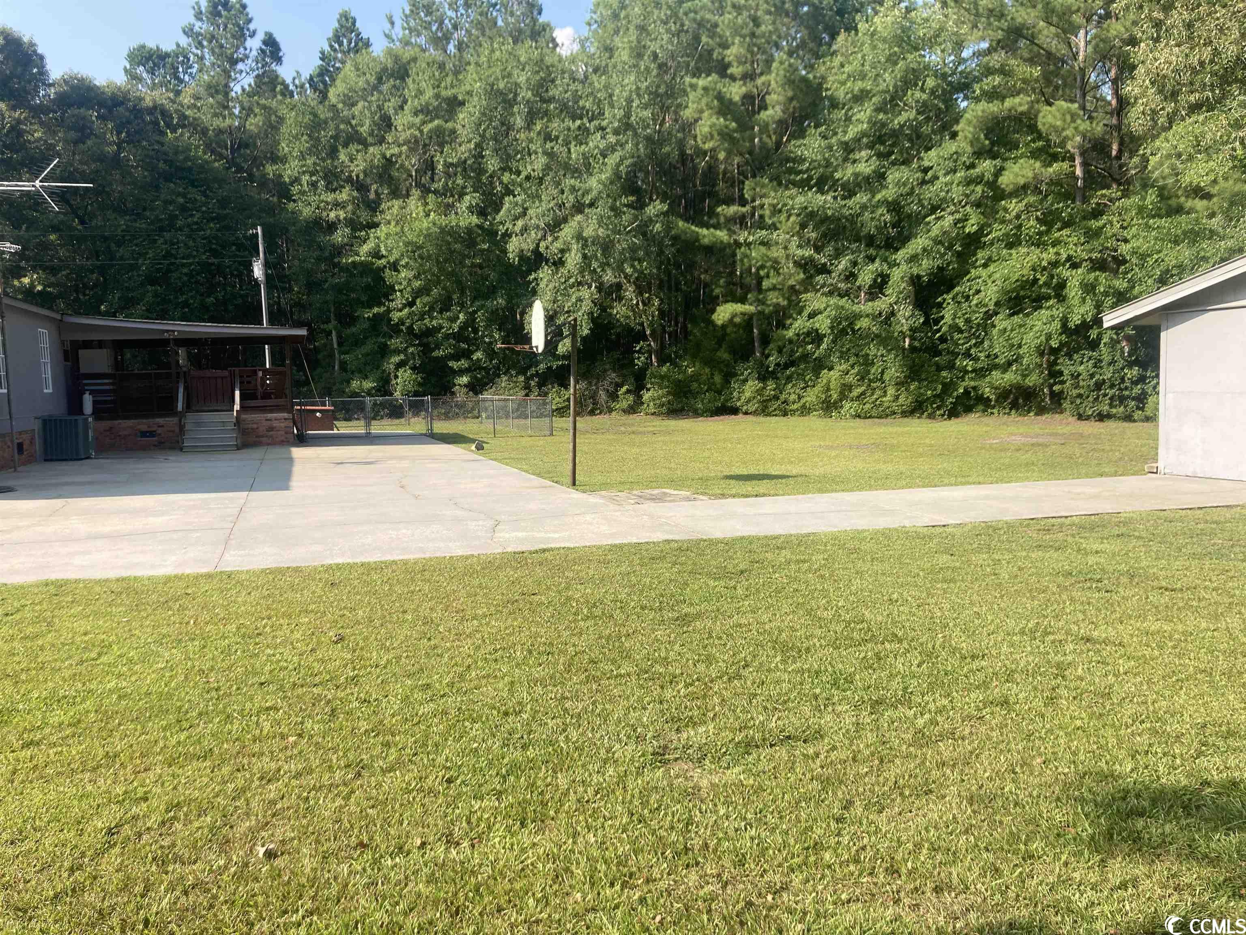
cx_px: 623
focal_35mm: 28
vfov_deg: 49.7
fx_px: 1008
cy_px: 468
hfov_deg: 63.4
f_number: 1.8
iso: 20
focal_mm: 3.99
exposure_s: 1/941
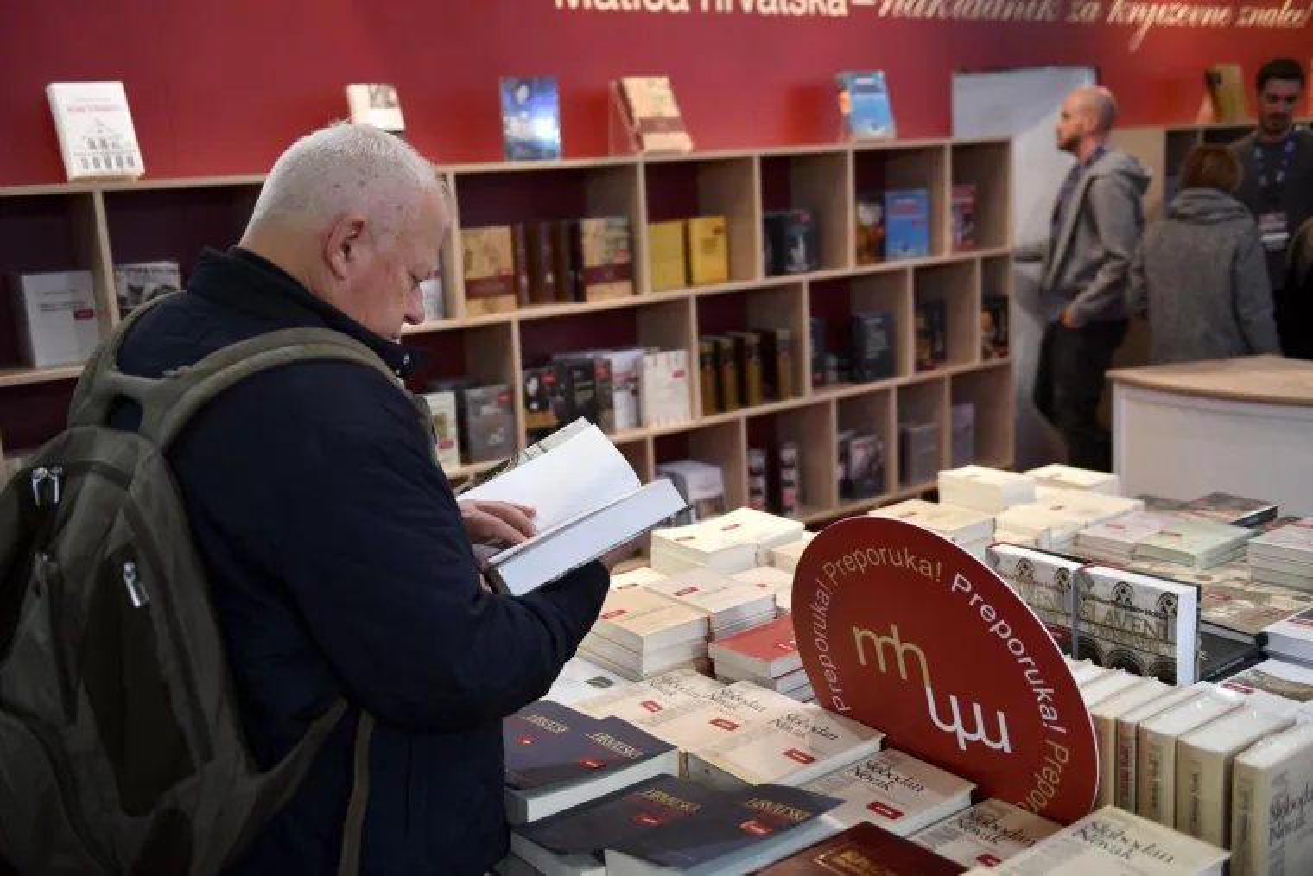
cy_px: 438
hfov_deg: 53.1
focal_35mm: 36
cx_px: 656
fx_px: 1313
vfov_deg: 36.9
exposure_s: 1/400
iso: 1000
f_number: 2.8
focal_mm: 36
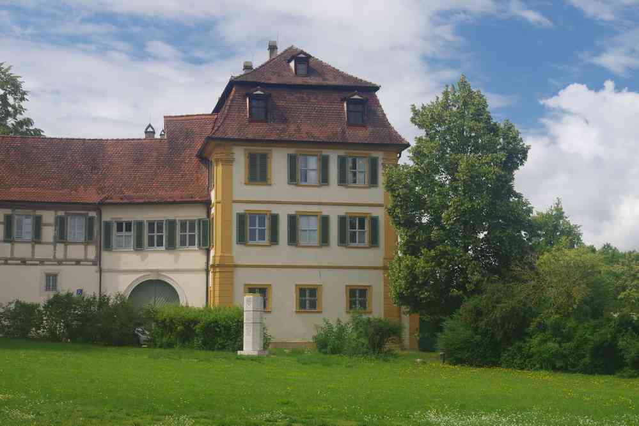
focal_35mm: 64
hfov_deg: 31.2
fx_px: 1145
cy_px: 213
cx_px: 320
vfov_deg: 21.1
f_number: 11
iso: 200
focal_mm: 43
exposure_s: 1/100
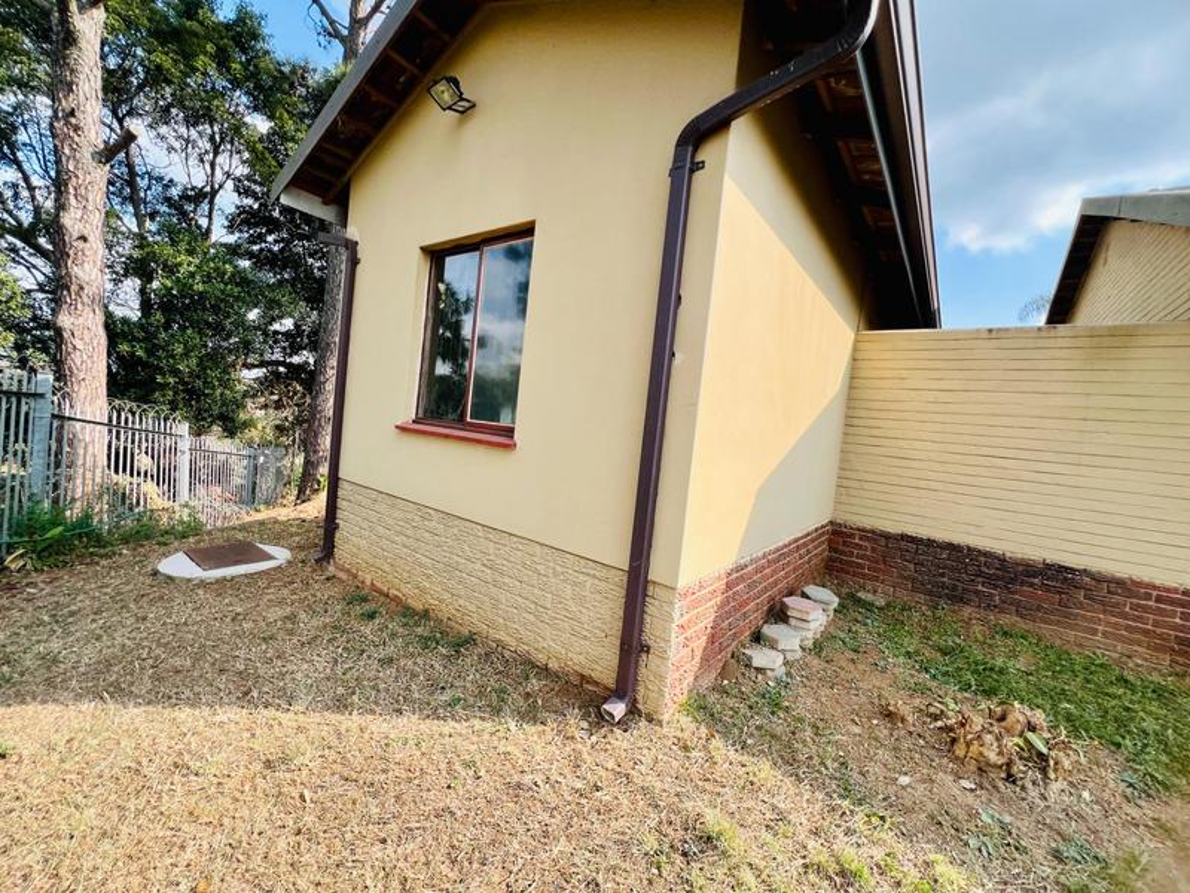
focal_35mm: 13
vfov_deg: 89.9
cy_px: 446
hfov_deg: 106.2
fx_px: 447
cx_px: 595
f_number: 1.8
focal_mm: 1.57
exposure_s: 1/742
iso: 32
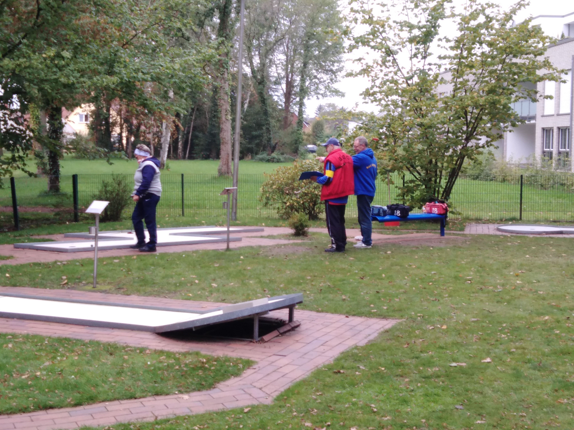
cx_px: 287
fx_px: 431
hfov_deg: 67.3
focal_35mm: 26
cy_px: 215
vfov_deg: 53.1
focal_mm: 3.46
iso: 106
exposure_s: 1/120
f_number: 2.2
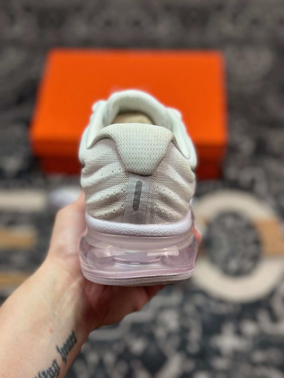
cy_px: 189
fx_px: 525
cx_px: 142
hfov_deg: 30.3
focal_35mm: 48
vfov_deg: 39.7
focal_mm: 6.86
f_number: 1.78
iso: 80
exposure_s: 1/627
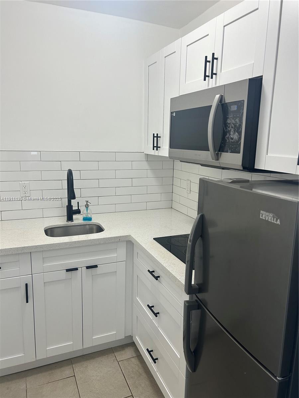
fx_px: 299
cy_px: 199
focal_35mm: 26
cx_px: 150
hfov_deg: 53.1
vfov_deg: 67.3
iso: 80
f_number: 1.5
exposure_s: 1/120
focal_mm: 5.7
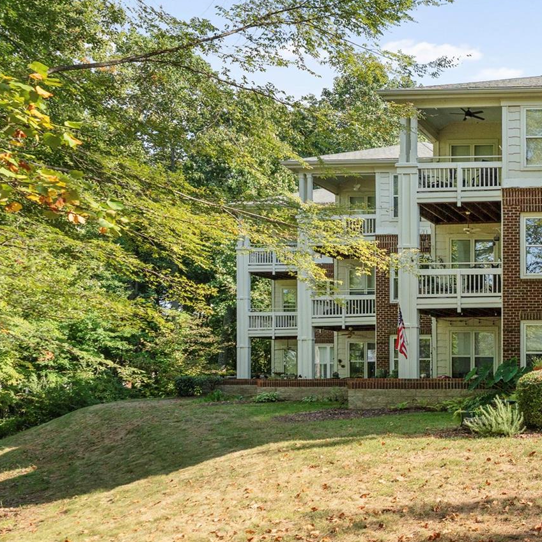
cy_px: 193
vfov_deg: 42.4
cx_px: 653
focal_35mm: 39
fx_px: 691
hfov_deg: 34.3
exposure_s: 1/500
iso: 320
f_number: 6.3
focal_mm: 19
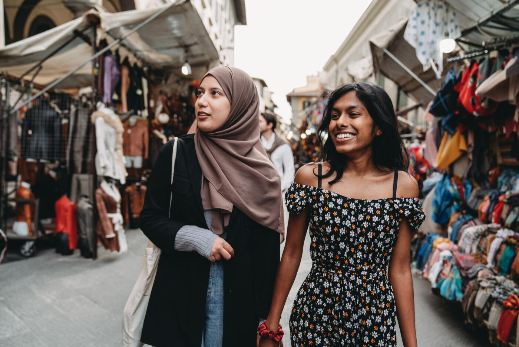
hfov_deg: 61.9
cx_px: 260
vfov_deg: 43.6
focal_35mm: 30
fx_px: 433
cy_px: 174
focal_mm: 30
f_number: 2.8
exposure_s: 1/250
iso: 200
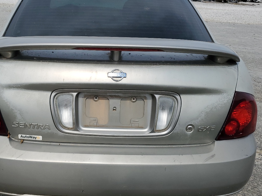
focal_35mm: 40
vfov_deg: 35.9
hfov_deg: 46.5
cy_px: 93
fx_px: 303
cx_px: 103
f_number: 1.5
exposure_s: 1/5000
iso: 50
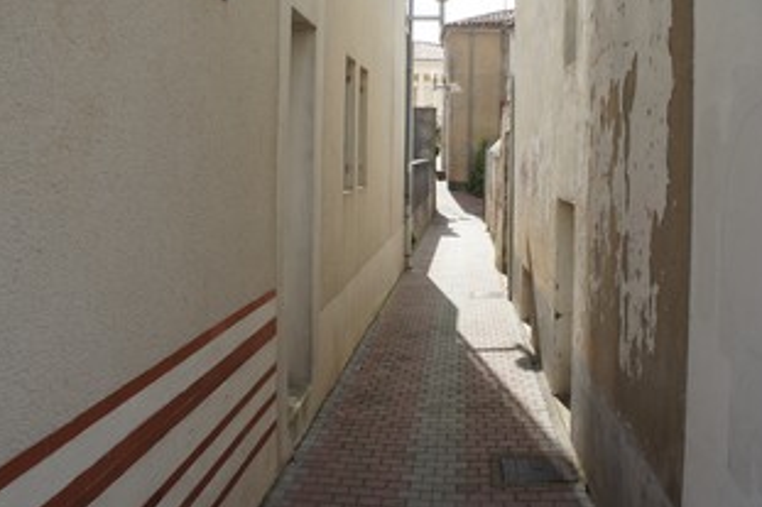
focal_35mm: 40
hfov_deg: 48.3
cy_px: 157
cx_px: 436
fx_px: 846
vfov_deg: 33.0
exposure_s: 1/320
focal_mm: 18
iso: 200
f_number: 7.1
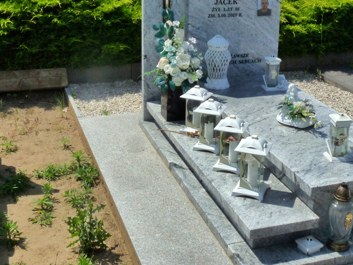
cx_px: 232
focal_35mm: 58
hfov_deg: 33.0
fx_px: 591
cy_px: 83
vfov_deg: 25.1
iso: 160
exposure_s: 1/640
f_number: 8
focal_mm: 6.4
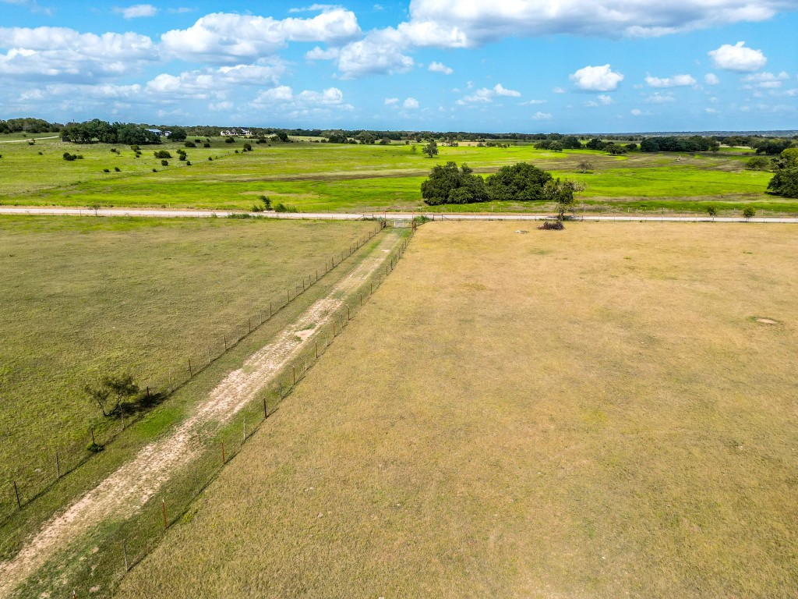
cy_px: 300
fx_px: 553
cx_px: 399
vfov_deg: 56.8
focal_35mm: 24
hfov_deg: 71.6
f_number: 1.7
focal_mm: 6.72
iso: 100
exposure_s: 1/3200
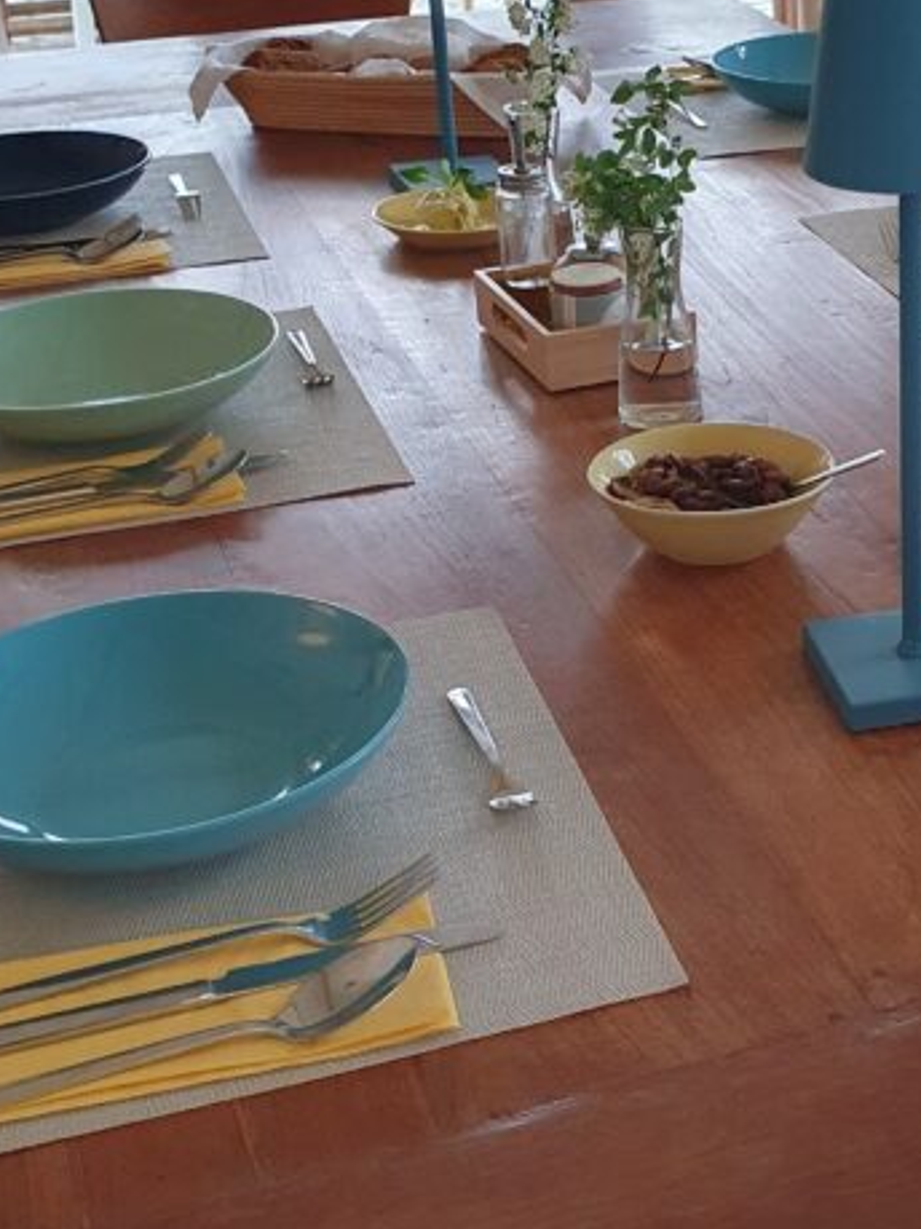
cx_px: 833
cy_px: 597
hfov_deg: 24.5
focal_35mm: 58
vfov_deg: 33.2
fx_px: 2059
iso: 400
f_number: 2.4
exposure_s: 1/50
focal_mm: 4.32
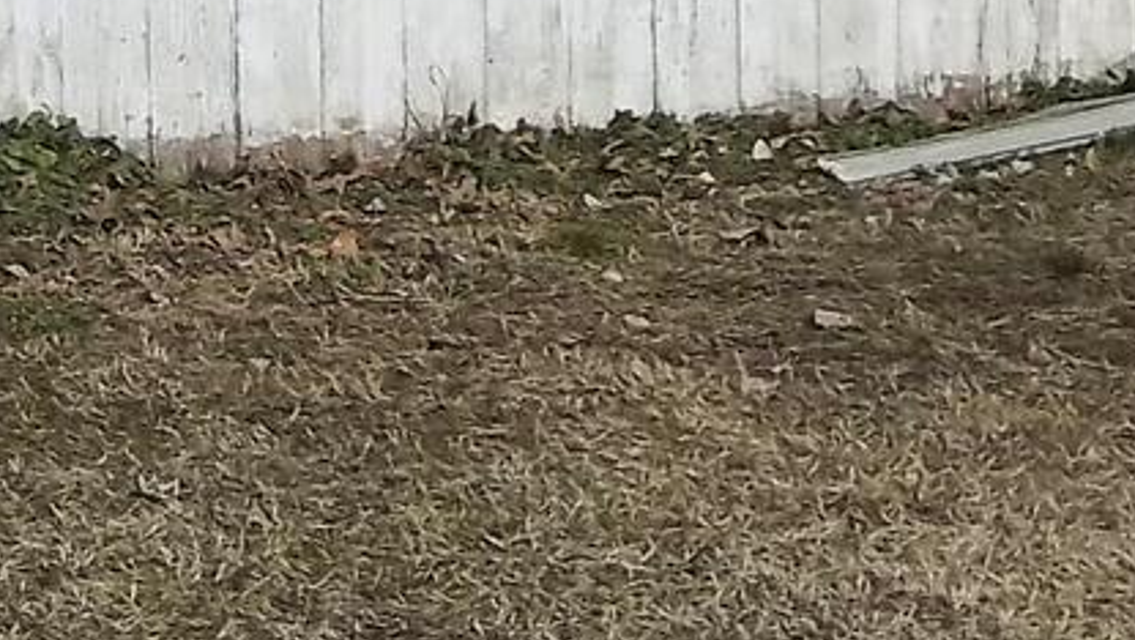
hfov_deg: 12.3
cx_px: -98
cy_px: -656
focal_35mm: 172
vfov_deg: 6.8
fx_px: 5179
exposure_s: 1/640
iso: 80
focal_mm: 5.7
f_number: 8.8
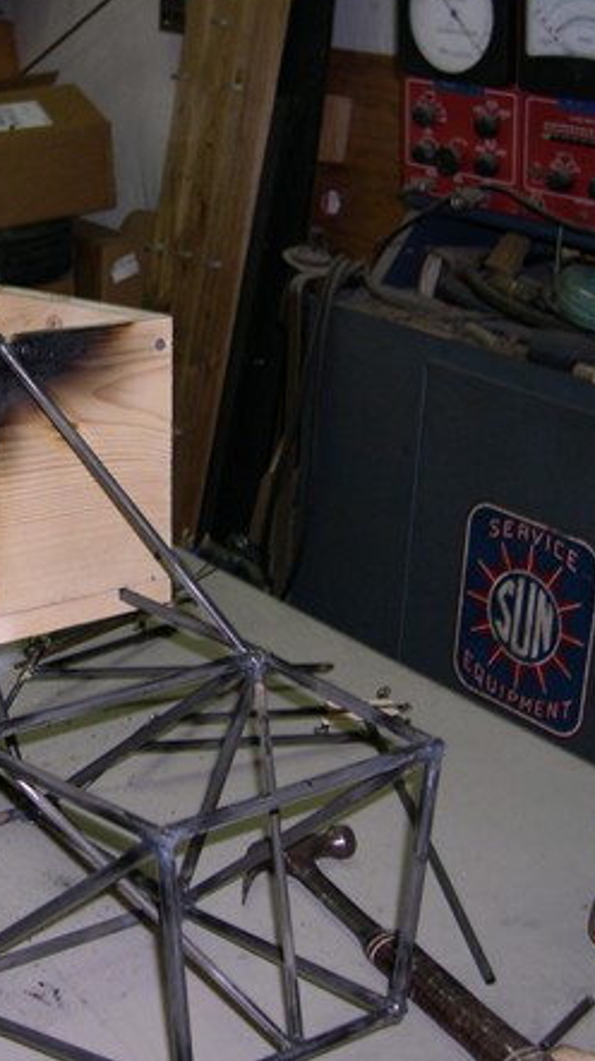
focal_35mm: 60
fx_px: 1686
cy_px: 504
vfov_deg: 34.9
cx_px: -31
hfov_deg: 19.3
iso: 100
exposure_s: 1/60
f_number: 2.8
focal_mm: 8
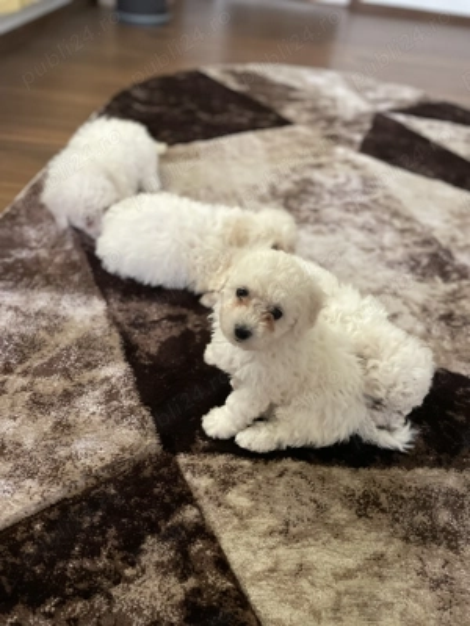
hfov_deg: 53.1
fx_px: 471
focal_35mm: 26
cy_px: 313
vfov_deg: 67.3
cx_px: 235
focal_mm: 4.2
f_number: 1.6
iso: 500
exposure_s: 1/45
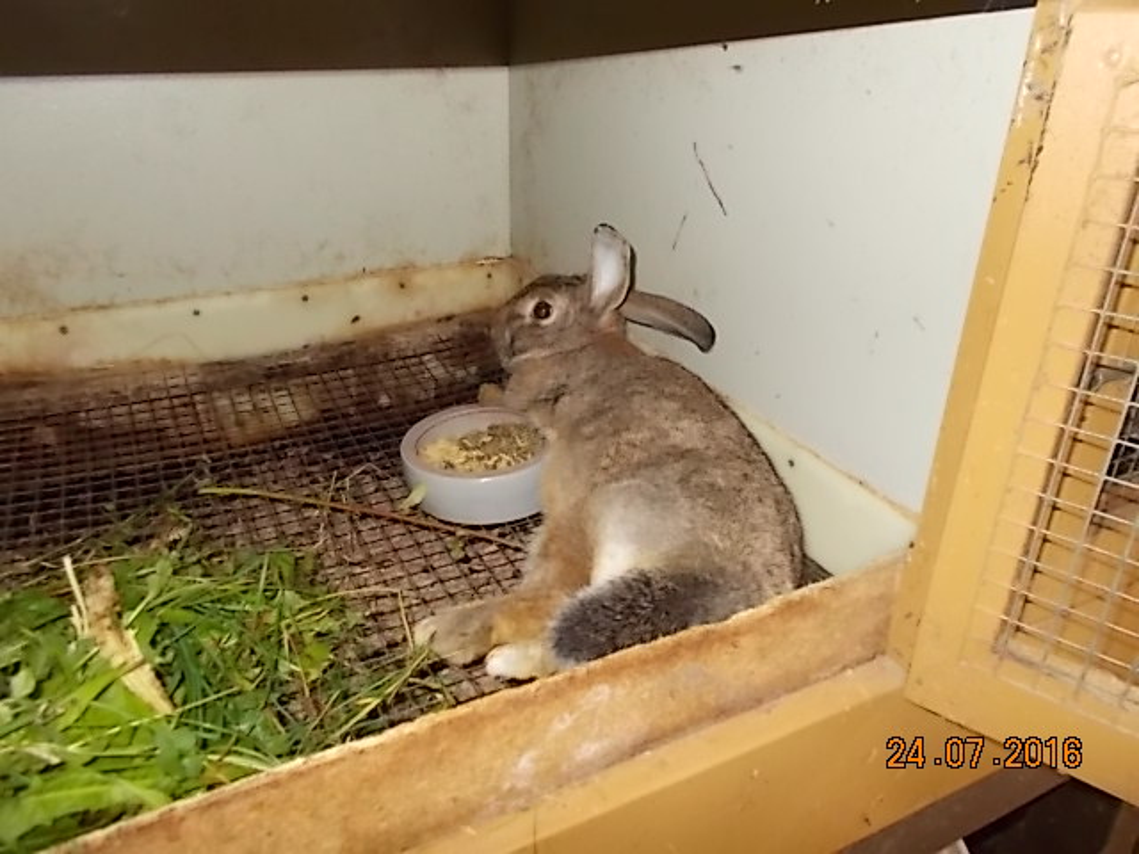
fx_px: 856
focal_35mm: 26
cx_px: 570
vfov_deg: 53.1
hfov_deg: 67.3
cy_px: 427
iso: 200
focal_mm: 4.6
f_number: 3.2
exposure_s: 1/25
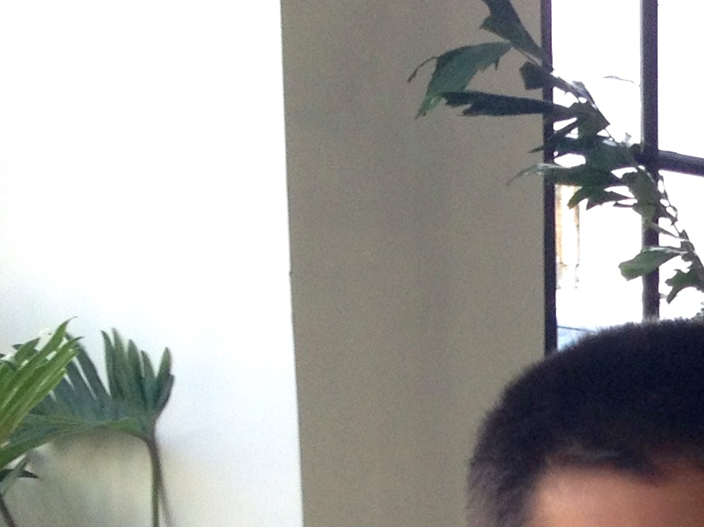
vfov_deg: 9.7
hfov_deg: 12.8
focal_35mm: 142
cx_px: 1191
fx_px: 2887
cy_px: 1041
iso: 64
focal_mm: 4.28
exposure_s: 1/120
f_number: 2.4
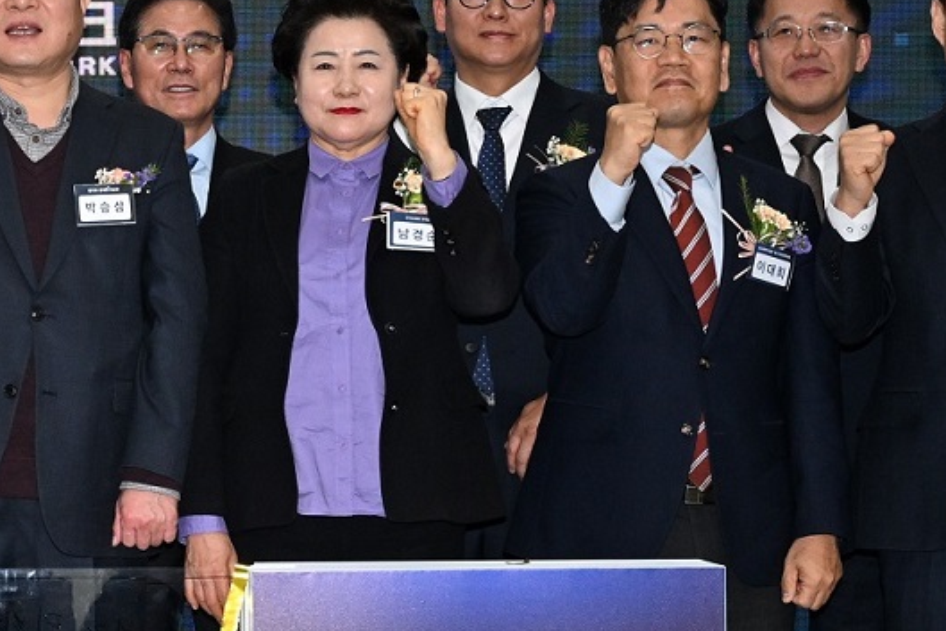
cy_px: 415
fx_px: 4232
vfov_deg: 8.5
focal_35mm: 161
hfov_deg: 12.5
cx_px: -181
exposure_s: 1/125
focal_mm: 43
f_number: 6.3
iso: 1600
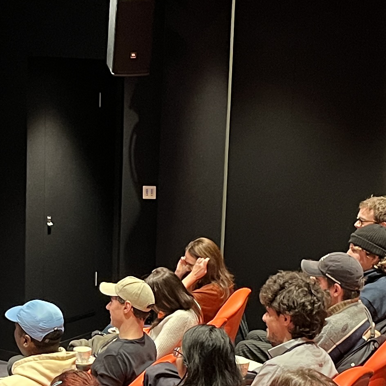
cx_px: 105
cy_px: 273
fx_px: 1236
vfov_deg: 17.7
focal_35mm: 98
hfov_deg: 17.7
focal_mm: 5.1
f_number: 1.6
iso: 400
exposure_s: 1/32
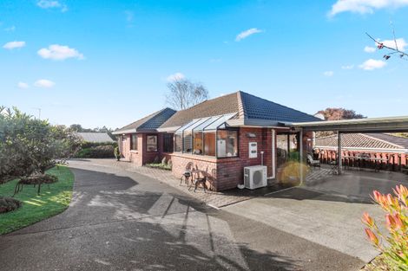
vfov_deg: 73.7
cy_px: 136
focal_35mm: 16
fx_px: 181
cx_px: 204
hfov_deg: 96.8
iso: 200
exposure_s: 1/80
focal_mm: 16
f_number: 13
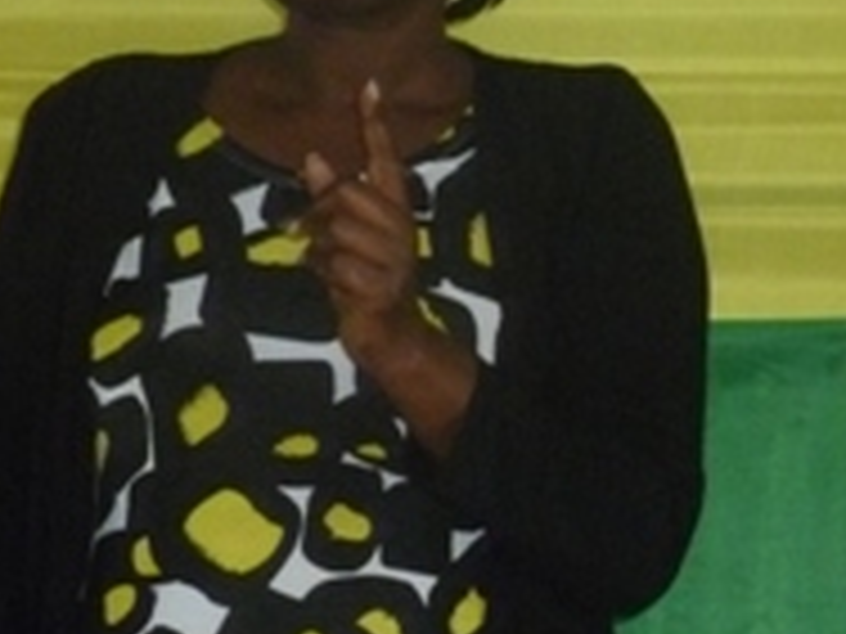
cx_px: 320
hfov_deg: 9.7
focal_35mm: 204
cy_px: 270
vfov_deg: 7.3
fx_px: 4986
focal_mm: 17.1
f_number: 4.7
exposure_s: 1/40
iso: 800
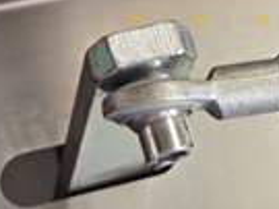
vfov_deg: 9.6
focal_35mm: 147
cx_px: 327
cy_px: -149
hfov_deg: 13.1
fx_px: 1184
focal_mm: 6.71
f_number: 1.9
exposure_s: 1/50
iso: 64
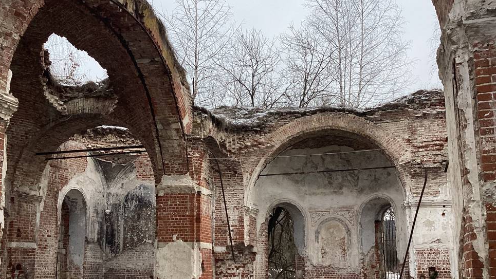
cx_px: 221
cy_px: 181
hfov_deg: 48.3
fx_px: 552
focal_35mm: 42
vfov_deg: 28.2
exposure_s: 1/120
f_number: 2.4
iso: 32
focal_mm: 3.3
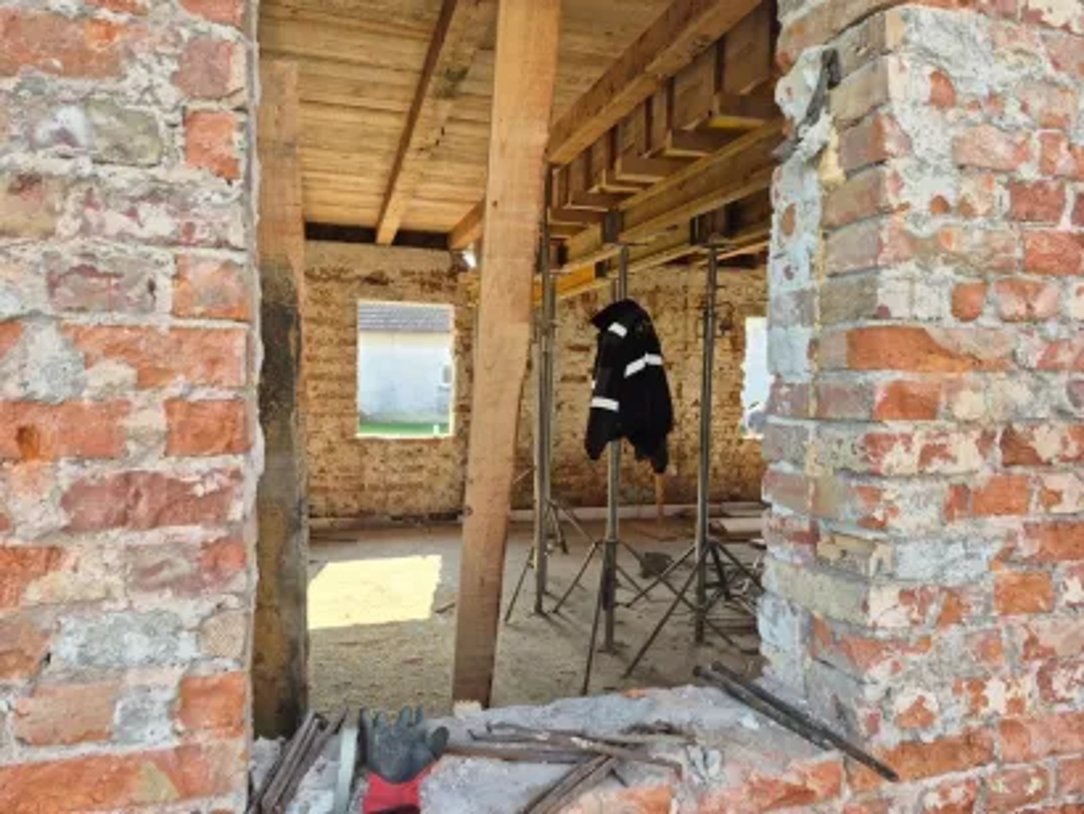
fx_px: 721
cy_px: 407
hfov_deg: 73.9
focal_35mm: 23
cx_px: 542
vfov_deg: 58.9
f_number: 1.8
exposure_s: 1/180
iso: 32
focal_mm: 5.4
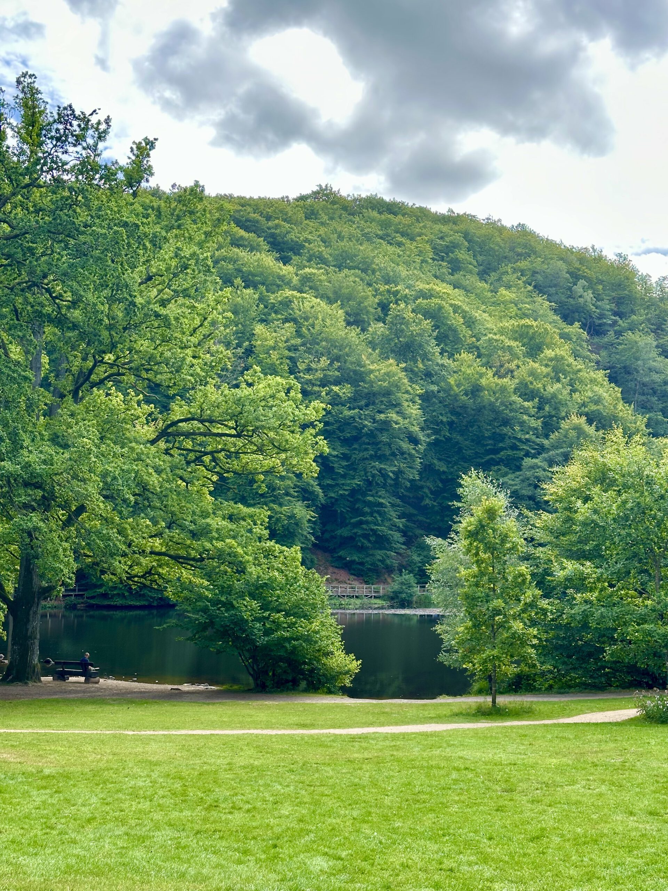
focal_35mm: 48
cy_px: 446
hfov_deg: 30.3
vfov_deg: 39.7
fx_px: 1235
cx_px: 334
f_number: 1.78
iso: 64
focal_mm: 6.86
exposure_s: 1/1145
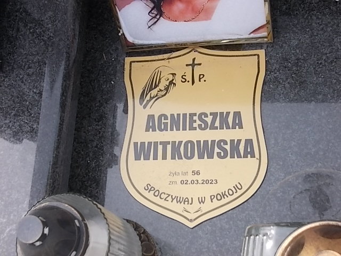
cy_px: 128
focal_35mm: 71
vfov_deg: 20.7
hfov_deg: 27.4
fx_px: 699
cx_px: 170
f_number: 4.3
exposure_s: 1/200
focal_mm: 10
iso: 80
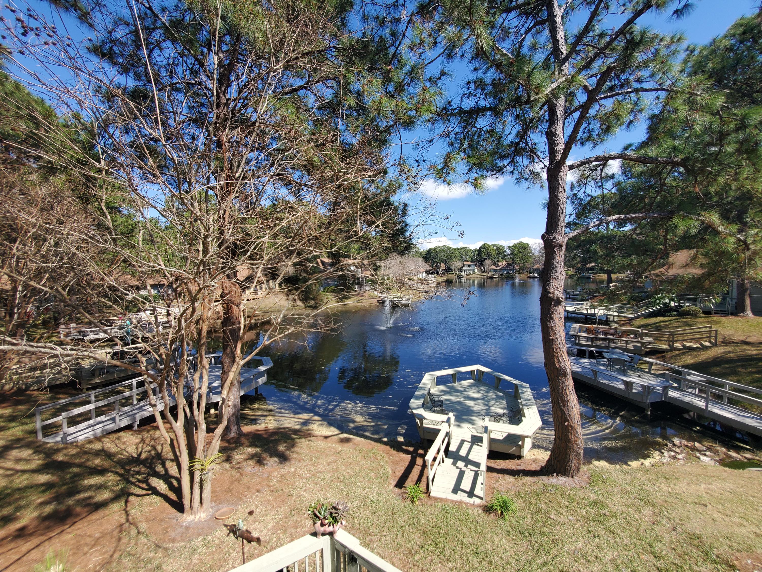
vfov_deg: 89.9
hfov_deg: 106.2
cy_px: 286
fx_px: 286
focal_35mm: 13
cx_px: 381
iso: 32
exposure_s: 1/705
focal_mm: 1.8
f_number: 2.2
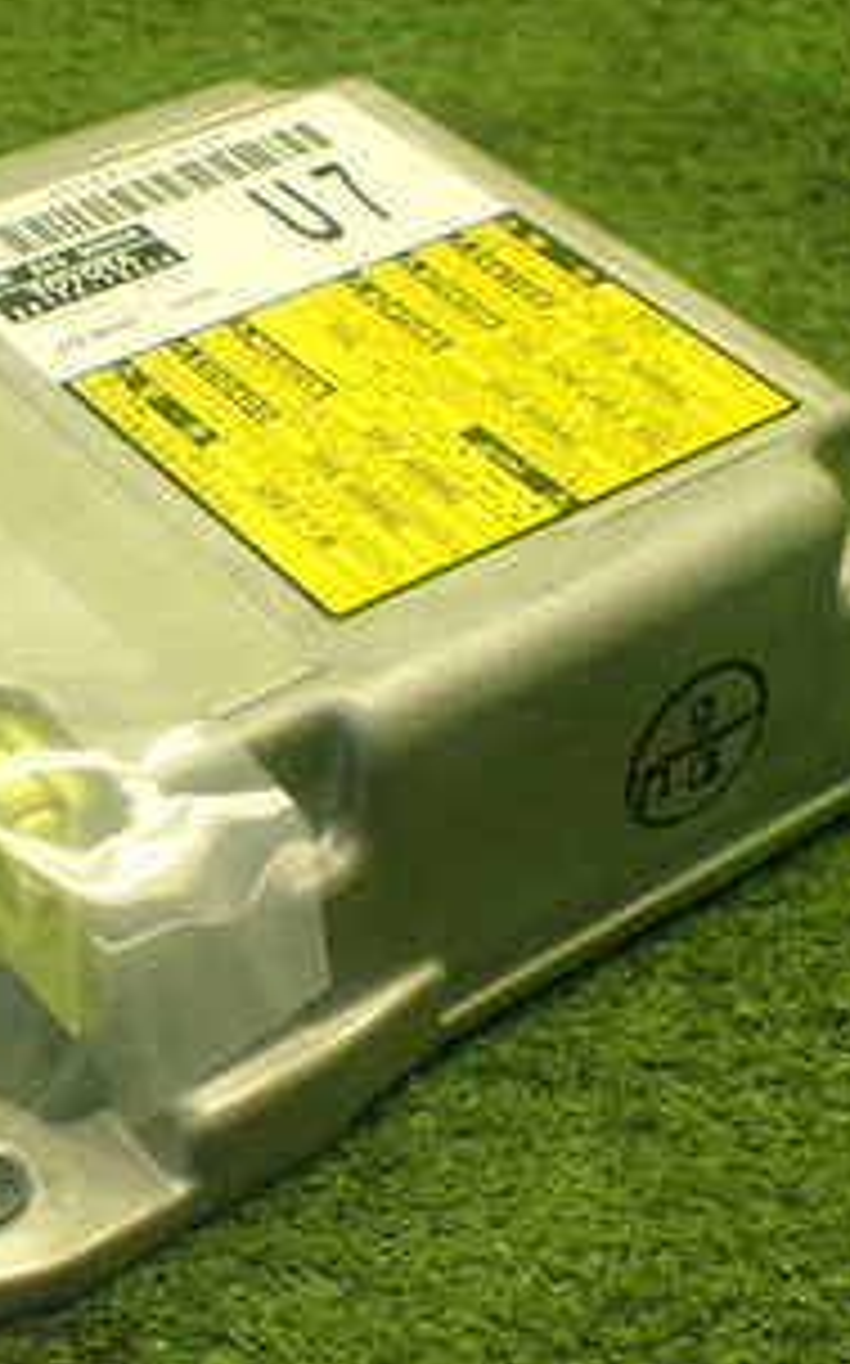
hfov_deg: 20.2
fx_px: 2338
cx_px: 103
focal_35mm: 63
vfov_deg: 32.5
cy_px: 761
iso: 400
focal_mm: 5.4
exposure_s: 1/125
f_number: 2.3
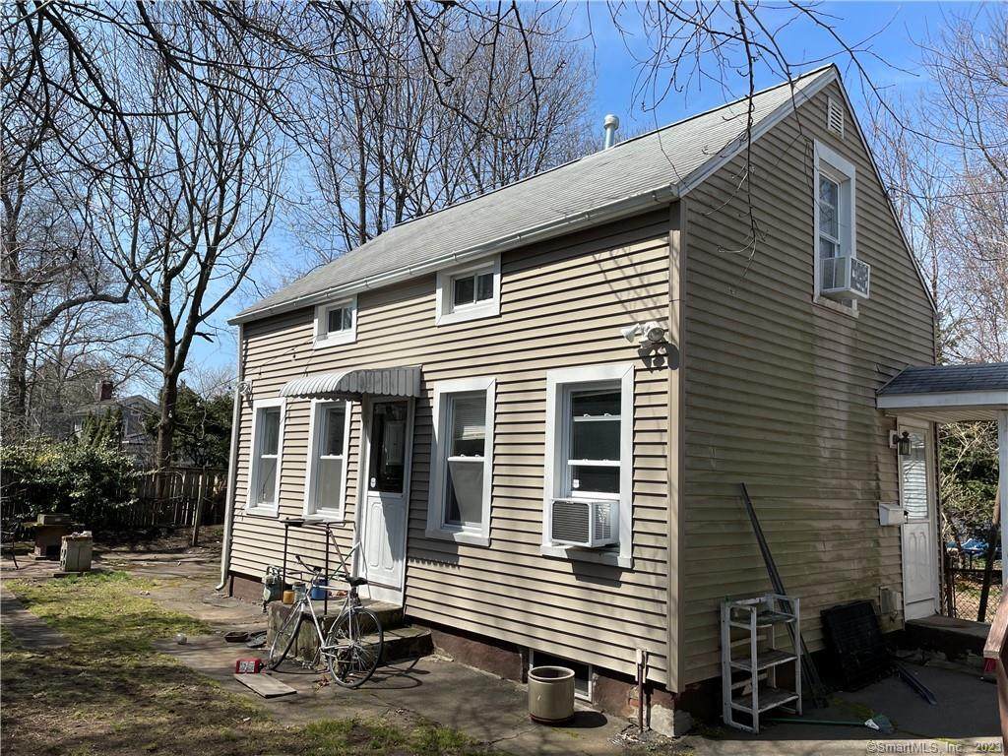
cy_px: 378
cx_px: 504
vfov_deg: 53.1
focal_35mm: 26
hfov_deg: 67.3
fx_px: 757
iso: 32
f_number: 1.6
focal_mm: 4.2
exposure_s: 1/2817
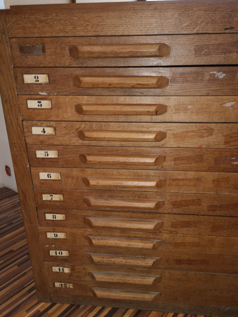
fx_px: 266
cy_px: 165
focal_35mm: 29
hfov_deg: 48.2
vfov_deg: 61.6
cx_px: 126
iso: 160
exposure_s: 1/33.3
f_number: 1.8
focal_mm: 3.95
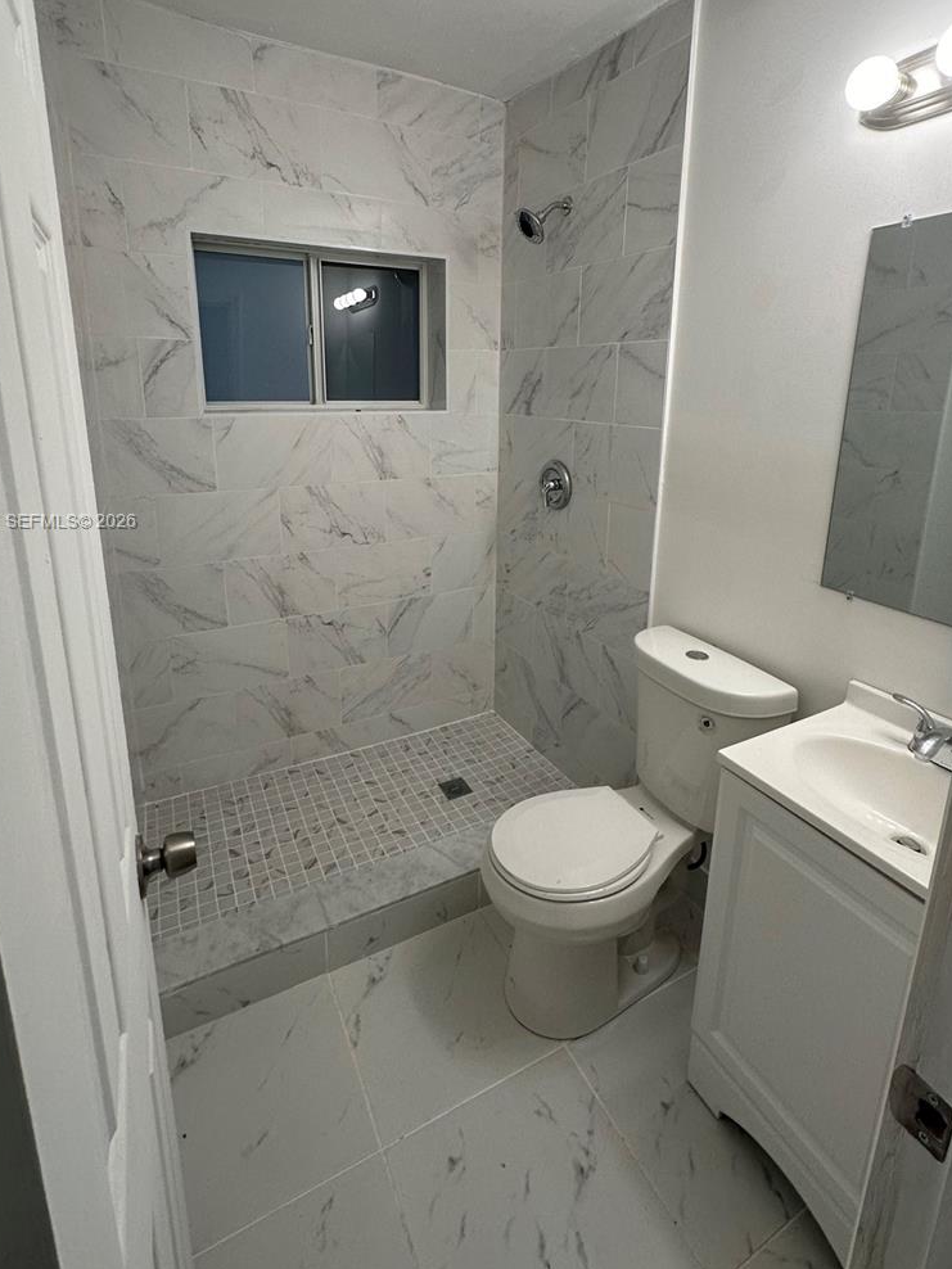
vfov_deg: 90.1
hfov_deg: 74.7
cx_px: 477
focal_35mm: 17
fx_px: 623
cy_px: 523
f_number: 2.2
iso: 125
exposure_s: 1/120
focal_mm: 2.22
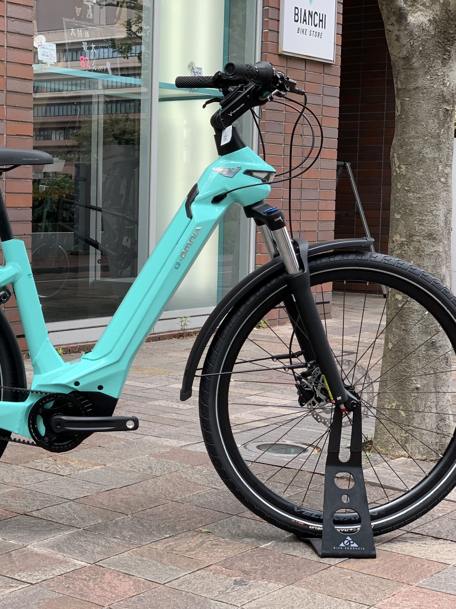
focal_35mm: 70
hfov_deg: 20.8
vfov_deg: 27.8
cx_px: 97
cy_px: 306
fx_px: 1230
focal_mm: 6
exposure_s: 1/122
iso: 20
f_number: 2.4
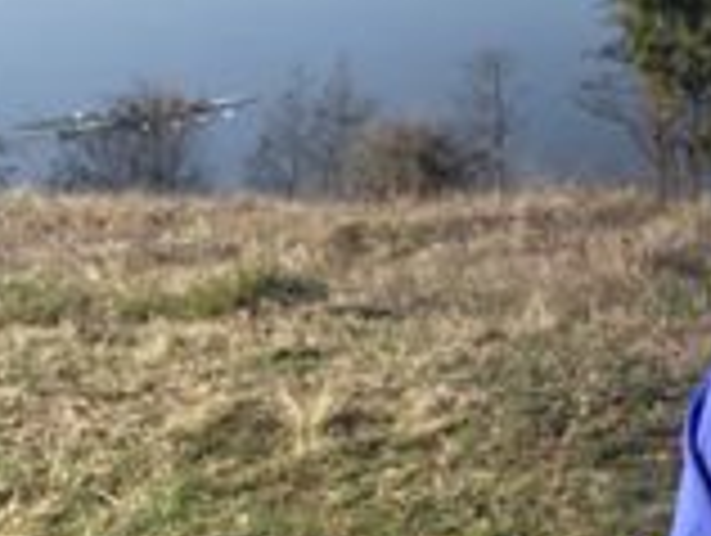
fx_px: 1831
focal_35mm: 89
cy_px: -92
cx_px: 958
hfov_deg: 19.9
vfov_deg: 16.0
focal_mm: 2.87
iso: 20
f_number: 2.2
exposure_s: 1/346
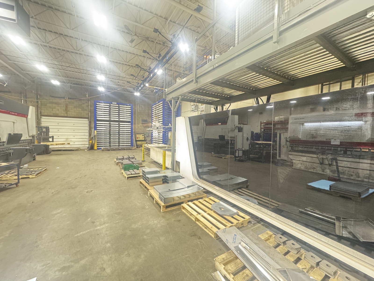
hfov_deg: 102.1
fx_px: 151
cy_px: 140
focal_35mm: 14
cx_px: 187
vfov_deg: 85.7
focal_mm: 2.22
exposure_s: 1/60
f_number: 2.2
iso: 800
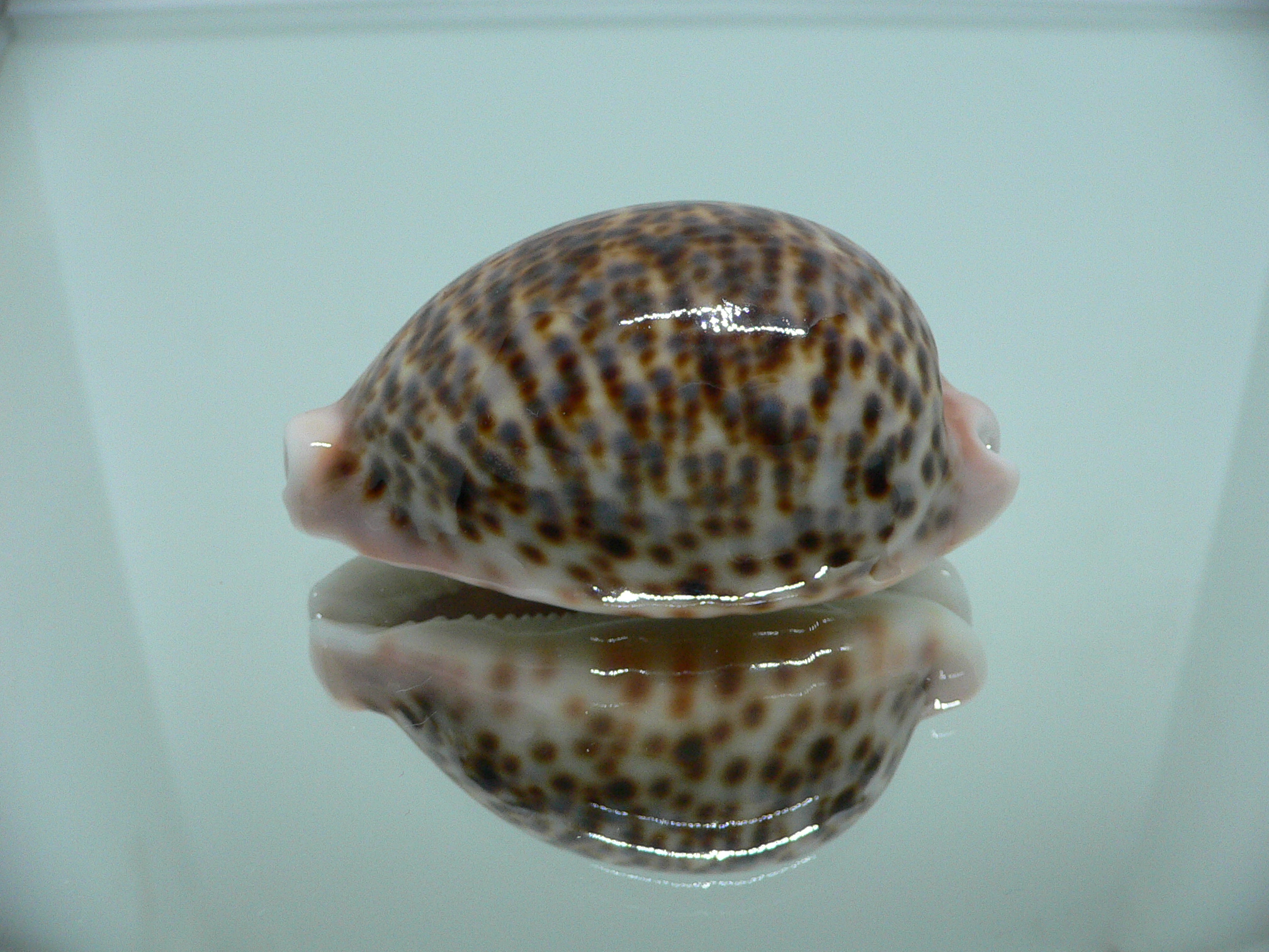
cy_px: 476
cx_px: 634
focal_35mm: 35
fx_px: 1283
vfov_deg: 40.7
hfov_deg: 52.6
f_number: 2.8
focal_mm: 4.6
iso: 200
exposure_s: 1/60
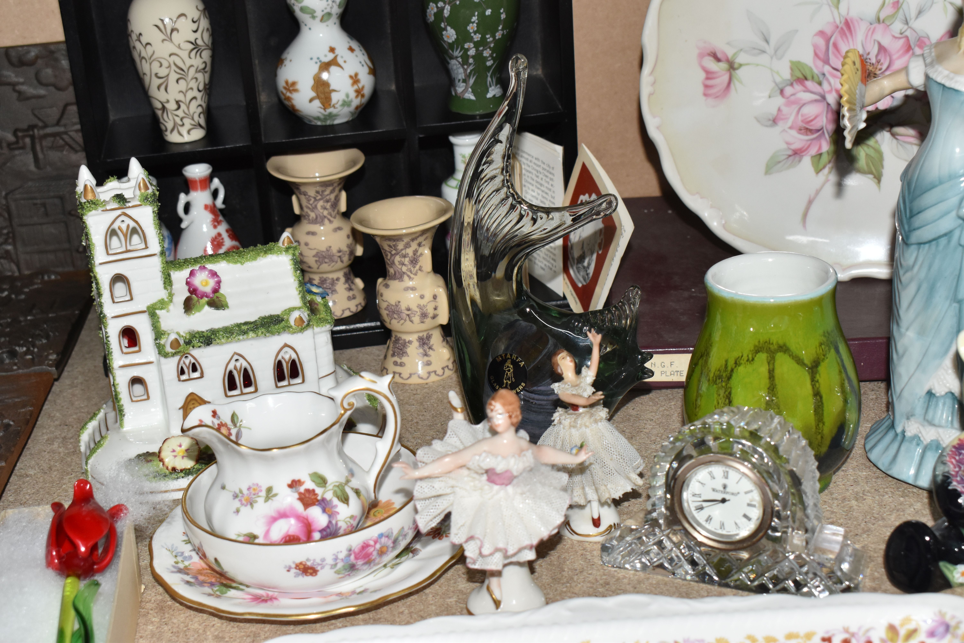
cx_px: 482
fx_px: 1607
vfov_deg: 22.6
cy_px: 322
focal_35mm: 60
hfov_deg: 33.4
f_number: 8
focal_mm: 40
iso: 800
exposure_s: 1/60
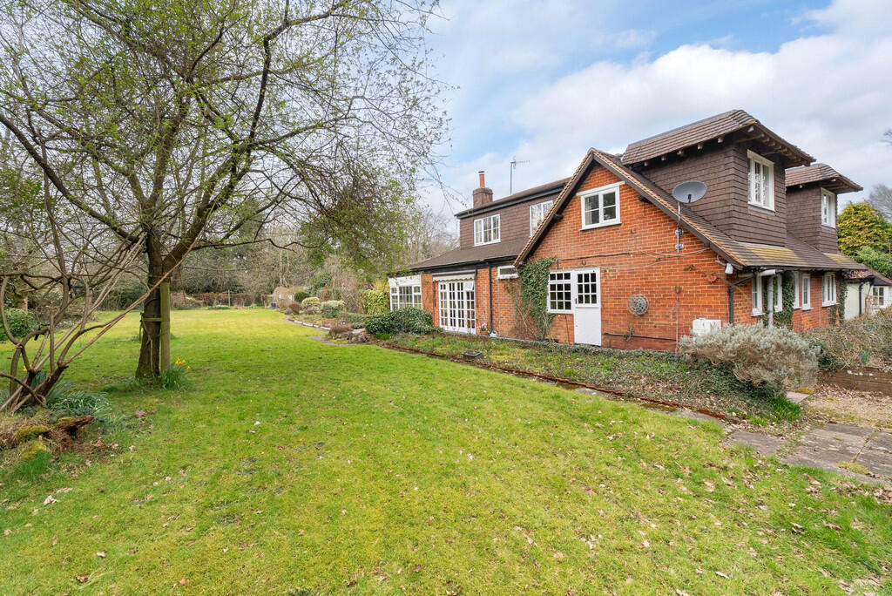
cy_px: 298
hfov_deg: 96.7
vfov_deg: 73.8
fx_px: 397
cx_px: 446
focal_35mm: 16
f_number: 7.1
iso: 800
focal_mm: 16
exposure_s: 1/500
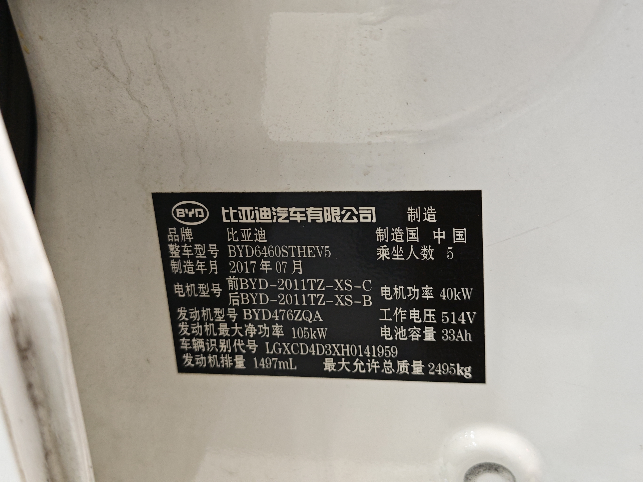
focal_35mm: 46
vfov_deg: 31.5
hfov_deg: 41.2
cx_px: 322
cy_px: 241
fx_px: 854
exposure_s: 1/278
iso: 2000
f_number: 1.9
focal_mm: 8.7
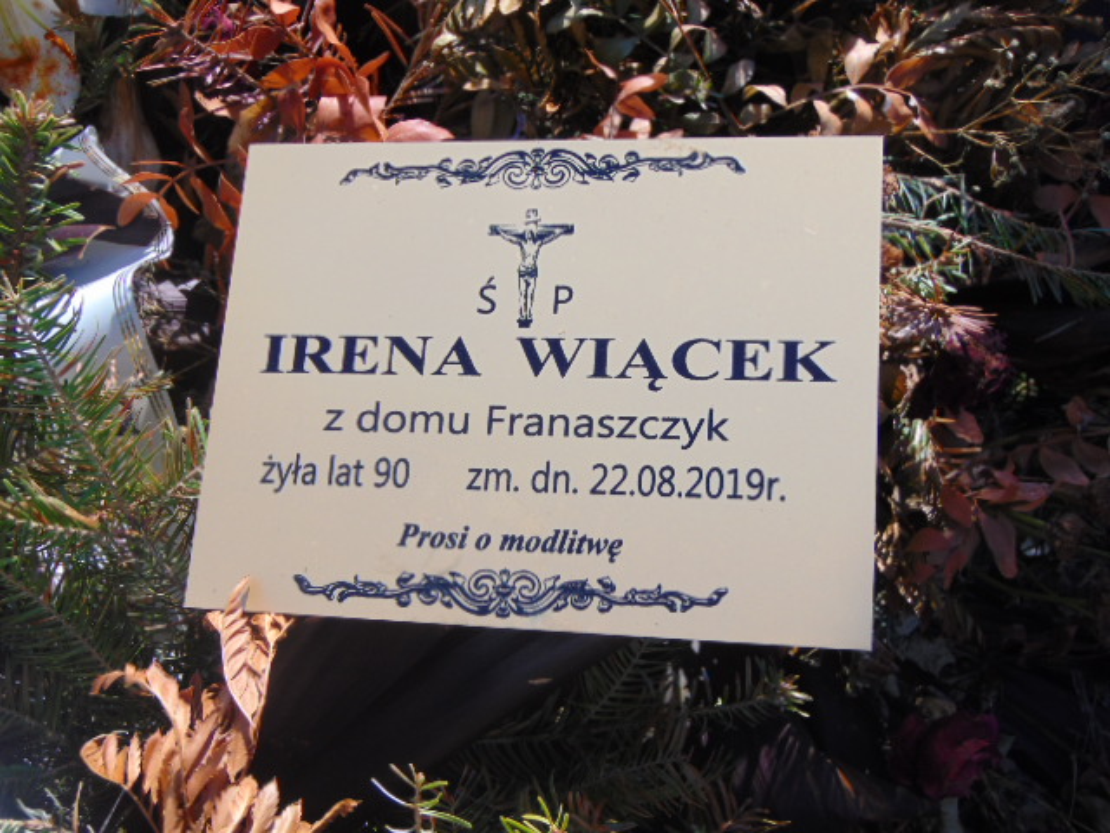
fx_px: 1347
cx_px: 555
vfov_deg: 34.3
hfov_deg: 44.8
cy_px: 416
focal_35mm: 42
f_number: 3.3
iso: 80
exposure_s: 1/800
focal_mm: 7.6
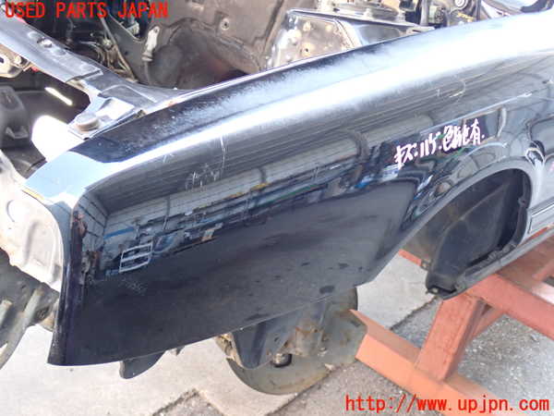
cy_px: 208
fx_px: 752
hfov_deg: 40.4
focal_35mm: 47
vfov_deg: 30.9
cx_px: 277
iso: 400
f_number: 3.1
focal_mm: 8.4
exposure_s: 1/50
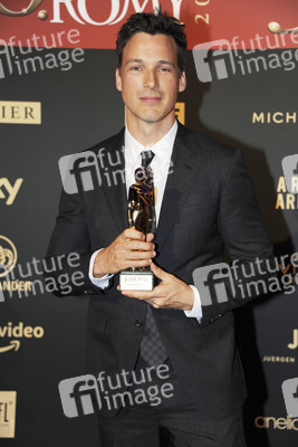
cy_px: 224
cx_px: 149
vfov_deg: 28.1
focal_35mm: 72
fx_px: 893
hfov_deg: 18.9
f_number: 5
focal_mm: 72
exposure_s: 1/250
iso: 800
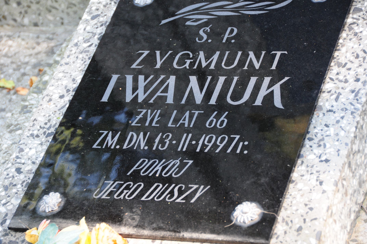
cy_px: 122
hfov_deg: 14.4
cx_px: 184
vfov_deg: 9.6
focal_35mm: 142
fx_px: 1451
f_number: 7.1
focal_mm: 95
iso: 400
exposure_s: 1/50
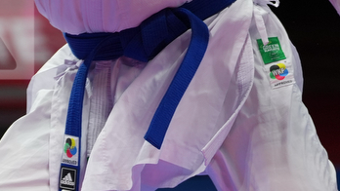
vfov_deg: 1.6
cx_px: 222
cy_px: 11
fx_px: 6944
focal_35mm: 770
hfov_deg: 2.8
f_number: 2.8
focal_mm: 160
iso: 500
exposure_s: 1/1000
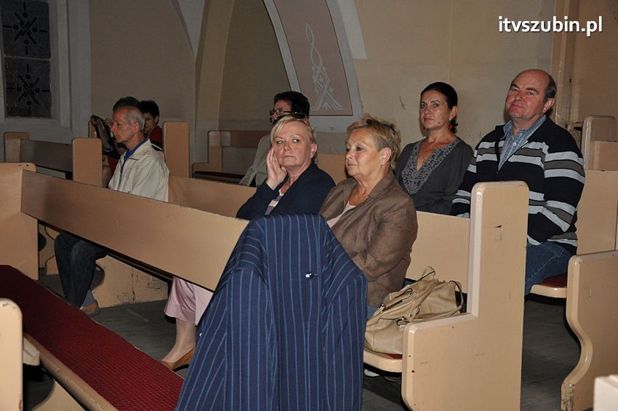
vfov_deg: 29.8
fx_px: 772
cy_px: 206
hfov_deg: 43.6
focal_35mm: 45
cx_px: 309
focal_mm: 30
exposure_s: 1/60
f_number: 4.5
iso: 1250
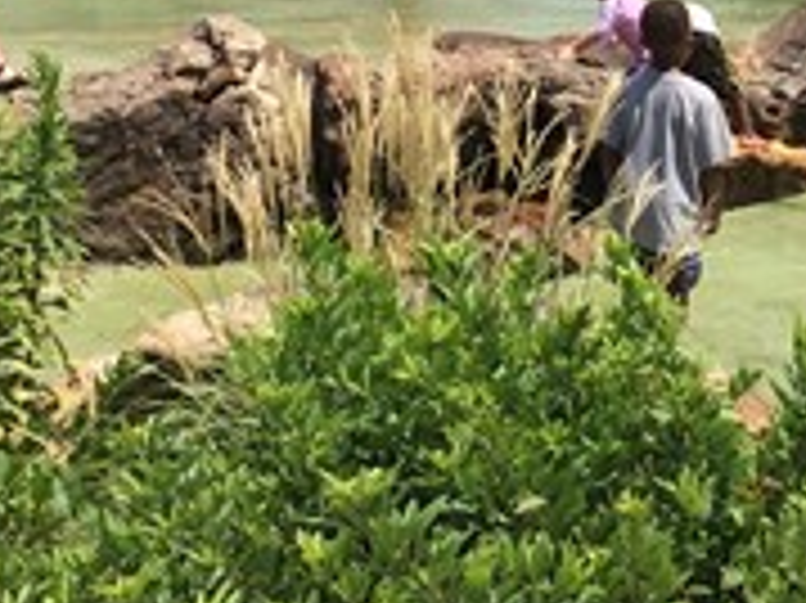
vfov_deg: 13.6
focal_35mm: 104
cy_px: -205
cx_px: 592
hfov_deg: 18.8
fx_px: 2420
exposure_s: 1/1953
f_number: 2.2
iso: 32
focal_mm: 4.15
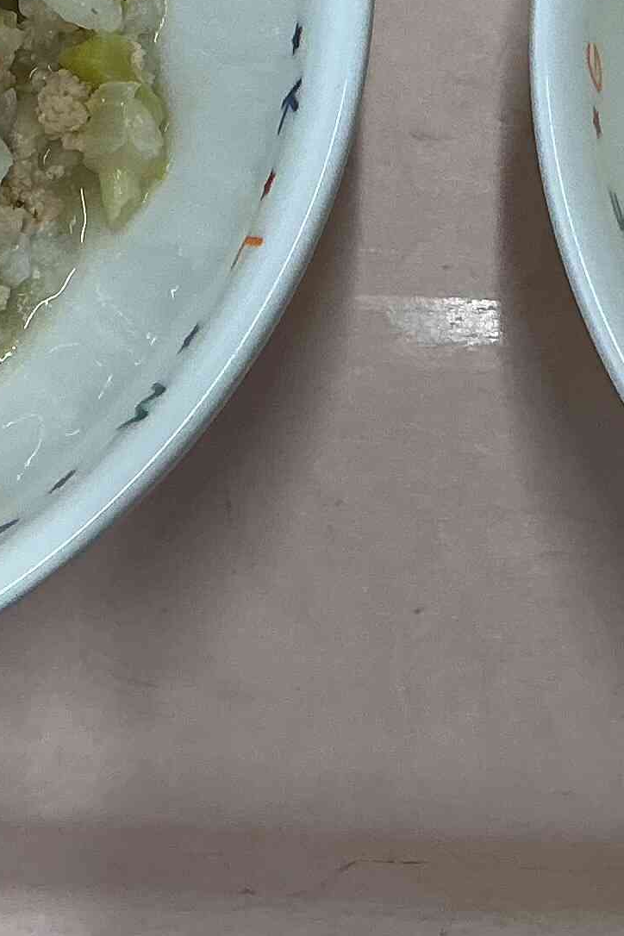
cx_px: 403
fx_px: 2912
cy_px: -282
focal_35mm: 112
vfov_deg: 17.2
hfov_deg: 12.2
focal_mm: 3
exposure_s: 1/120
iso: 40
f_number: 1.8
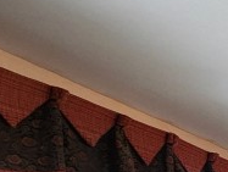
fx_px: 469
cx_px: 560
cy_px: 274
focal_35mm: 71
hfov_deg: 14.8
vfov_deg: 18.0
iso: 500
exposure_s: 1/30
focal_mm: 2.2
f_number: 2.2
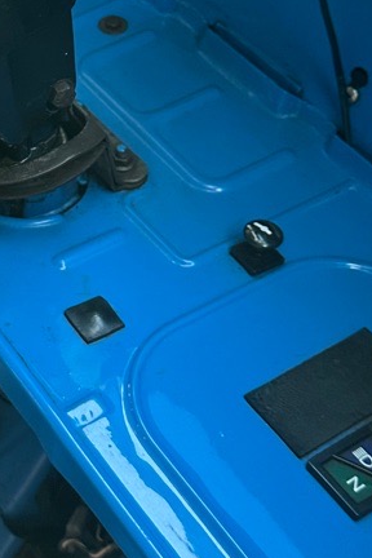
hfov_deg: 18.0
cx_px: -1
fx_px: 1147
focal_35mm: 74
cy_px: 161
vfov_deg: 27.1
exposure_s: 1/72
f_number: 1.78
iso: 250
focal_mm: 6.86
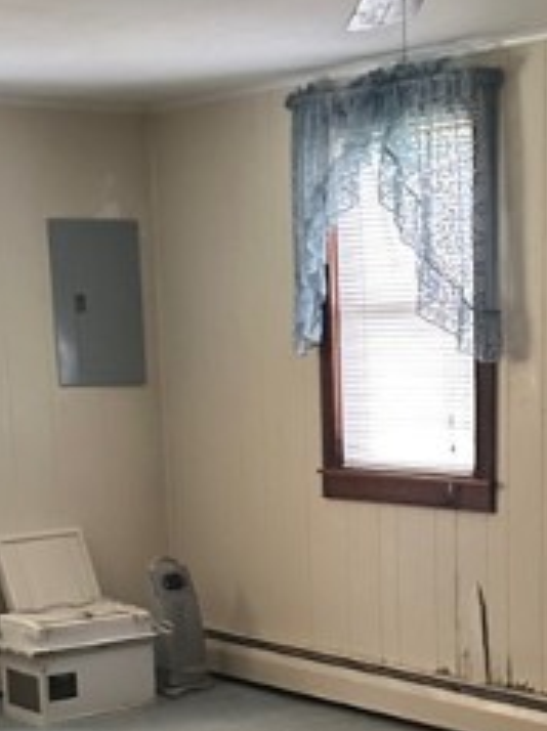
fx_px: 1773
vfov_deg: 22.3
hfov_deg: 17.5
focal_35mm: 84
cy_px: 752
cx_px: 363
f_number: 1.5
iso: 500
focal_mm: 5.7
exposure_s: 1/41
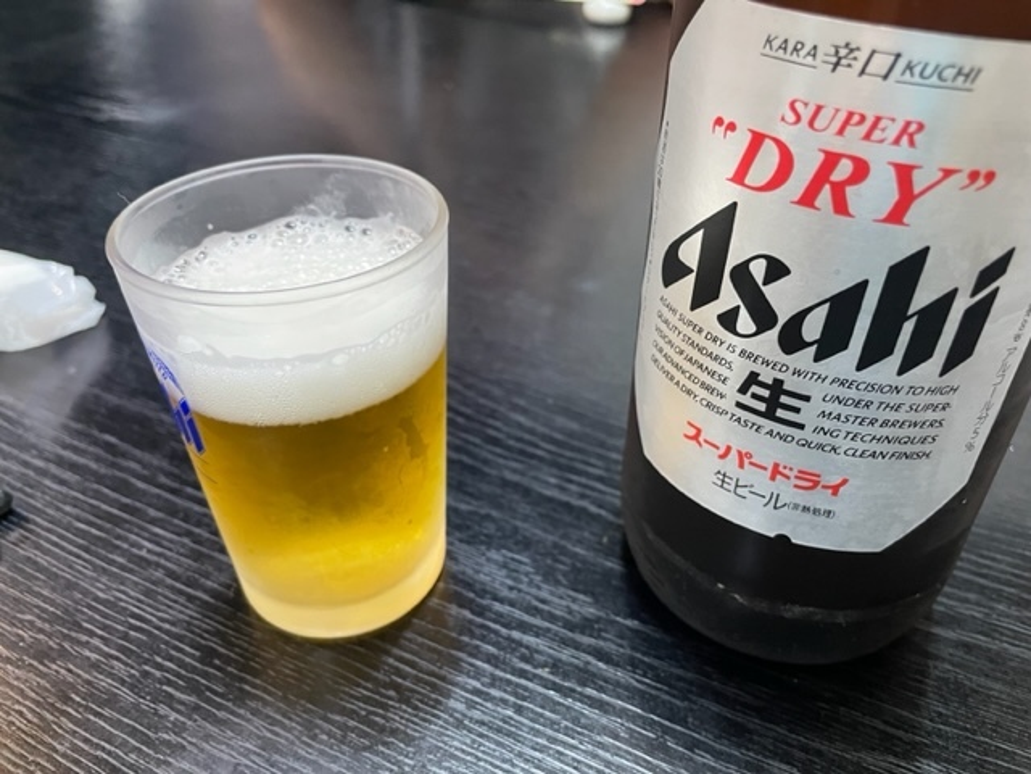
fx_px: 774
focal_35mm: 26
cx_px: 516
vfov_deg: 53.1
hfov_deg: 67.3
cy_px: 387
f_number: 1.6
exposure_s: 1/40
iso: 500
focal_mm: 4.2
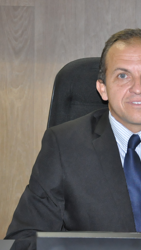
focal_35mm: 116
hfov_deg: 10.4
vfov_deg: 18.5
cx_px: 120
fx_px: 771
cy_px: 120
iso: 2000
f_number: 5
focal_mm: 42
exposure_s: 1/60
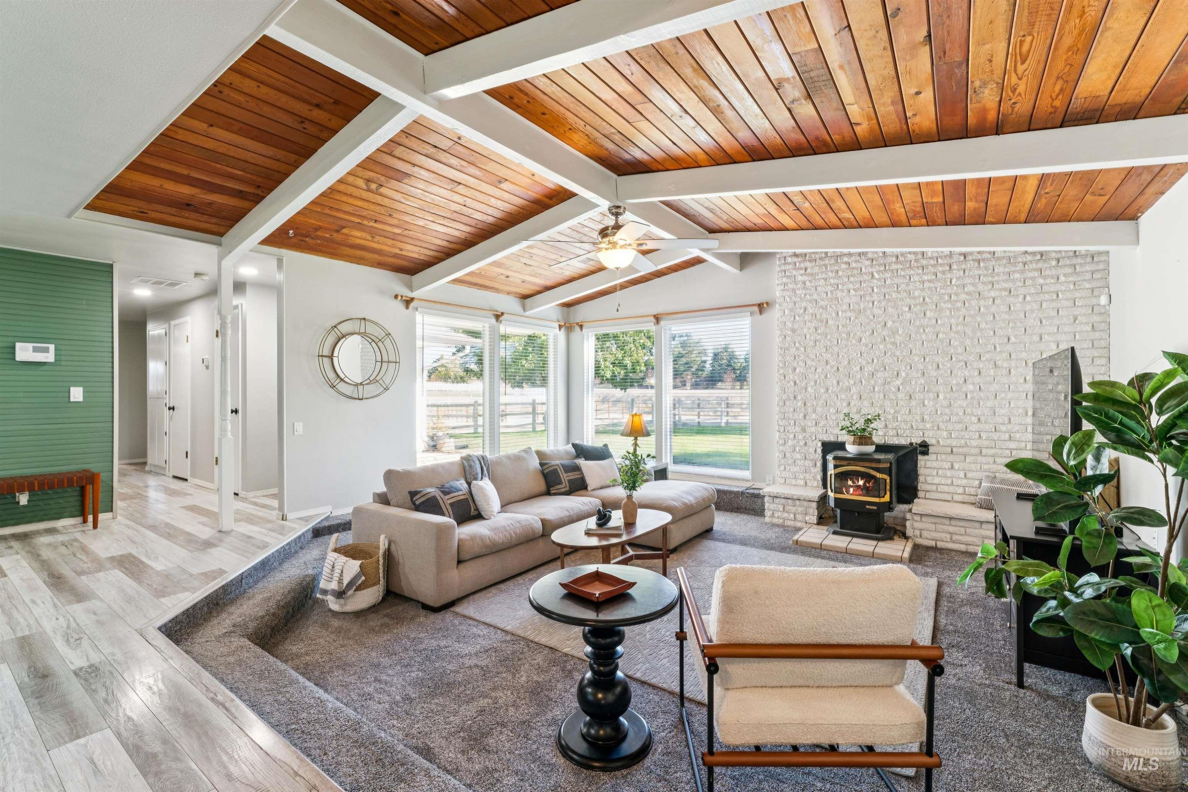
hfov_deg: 98.2
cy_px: 396
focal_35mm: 16
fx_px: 515
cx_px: 594
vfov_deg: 75.1
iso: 400
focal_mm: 15.6
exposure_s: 1/5
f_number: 13
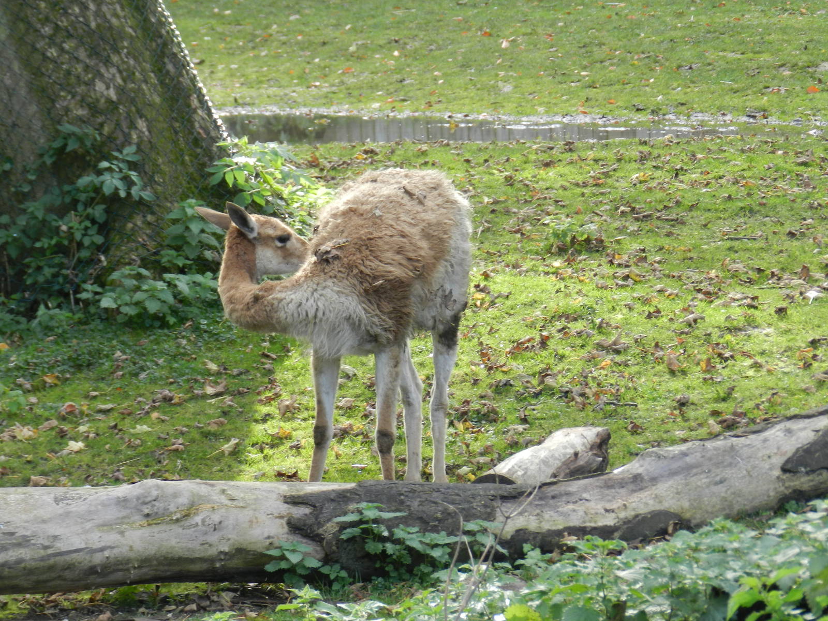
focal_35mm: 263
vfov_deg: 5.7
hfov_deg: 7.5
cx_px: 414
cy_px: 310
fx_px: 6291
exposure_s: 1/60
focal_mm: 46.7
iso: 160
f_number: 5.2
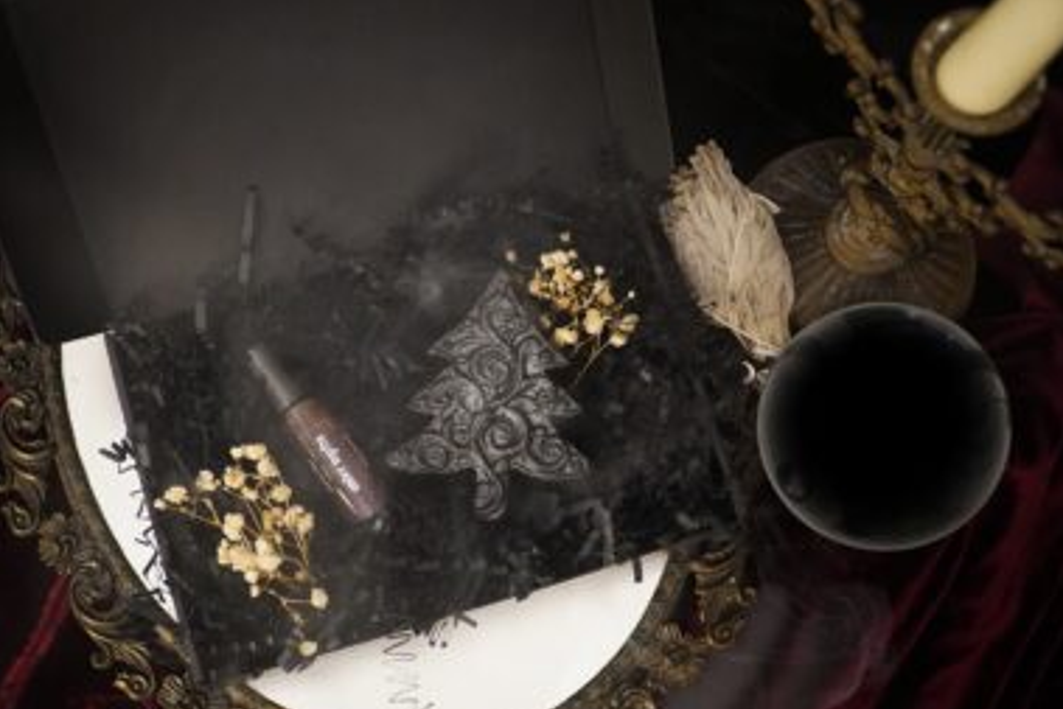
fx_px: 1523
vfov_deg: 26.2
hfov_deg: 38.5
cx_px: 494
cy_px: 384
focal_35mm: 52
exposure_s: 1/50
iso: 6400
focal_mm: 31
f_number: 4
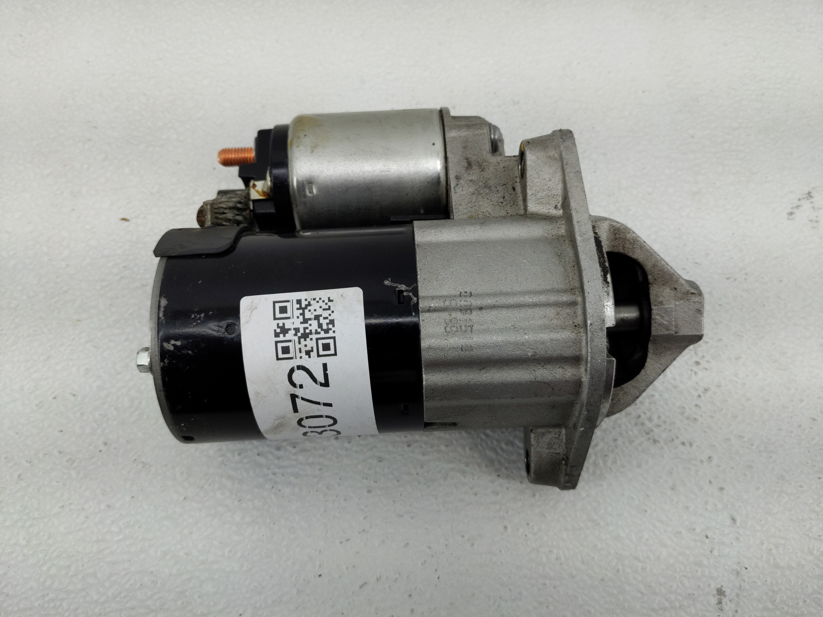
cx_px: 412
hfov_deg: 69.4
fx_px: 594
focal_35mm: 25
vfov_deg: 54.9
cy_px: 308
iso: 55
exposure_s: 1/144
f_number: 1.73
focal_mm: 4.38
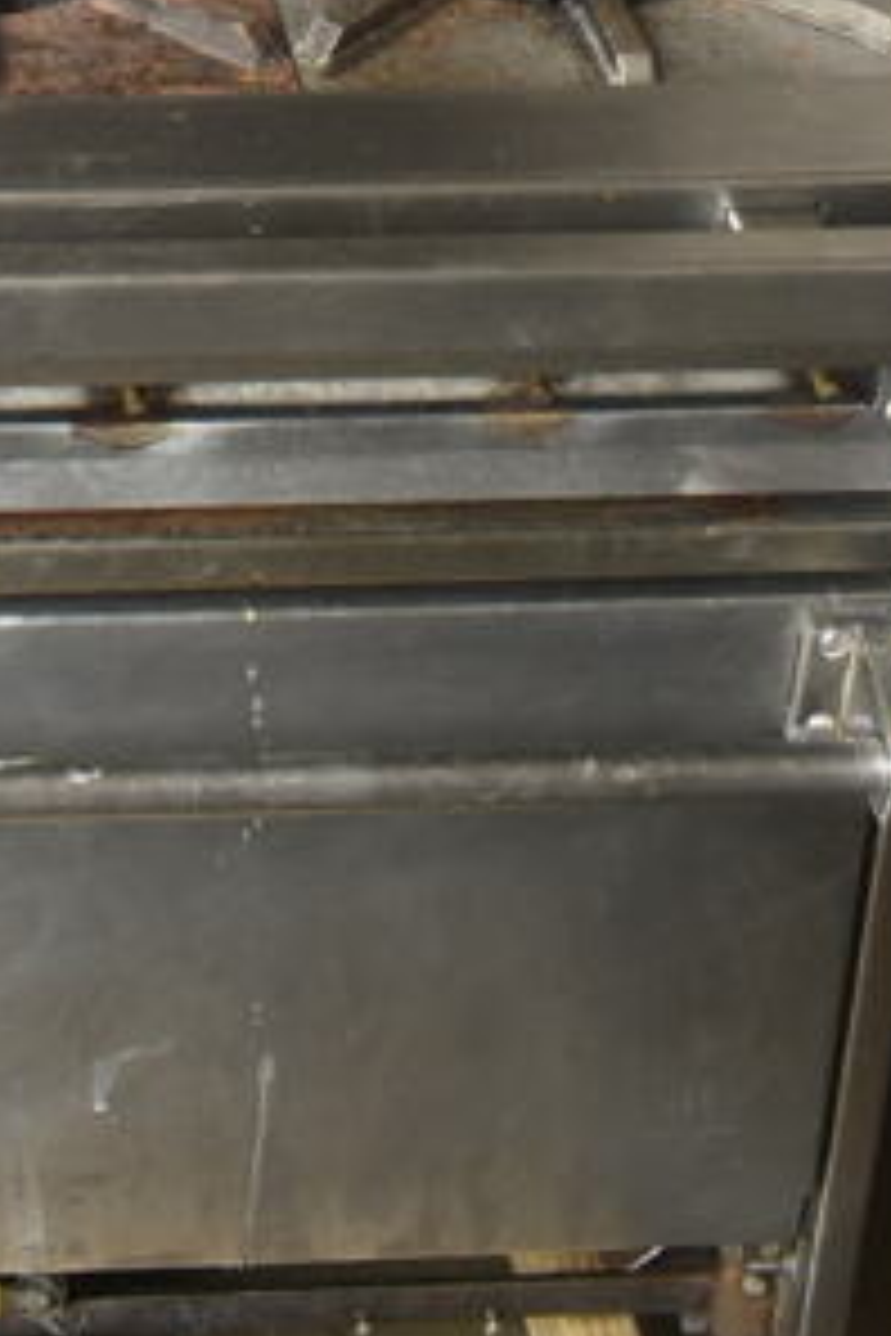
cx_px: -45
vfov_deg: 21.8
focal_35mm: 83
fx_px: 3081
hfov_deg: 16.1
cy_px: -443
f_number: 8
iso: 220
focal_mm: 18
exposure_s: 1/60
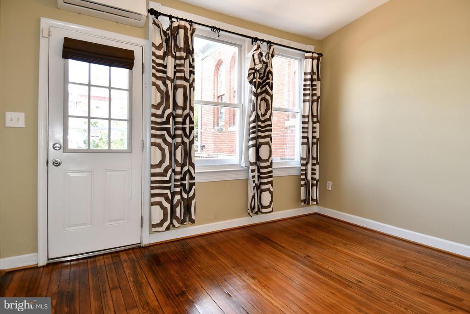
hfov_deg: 90.0
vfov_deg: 67.4
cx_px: 235
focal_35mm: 18
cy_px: 157
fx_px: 235
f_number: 4.5
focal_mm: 12
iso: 200
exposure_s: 1/80
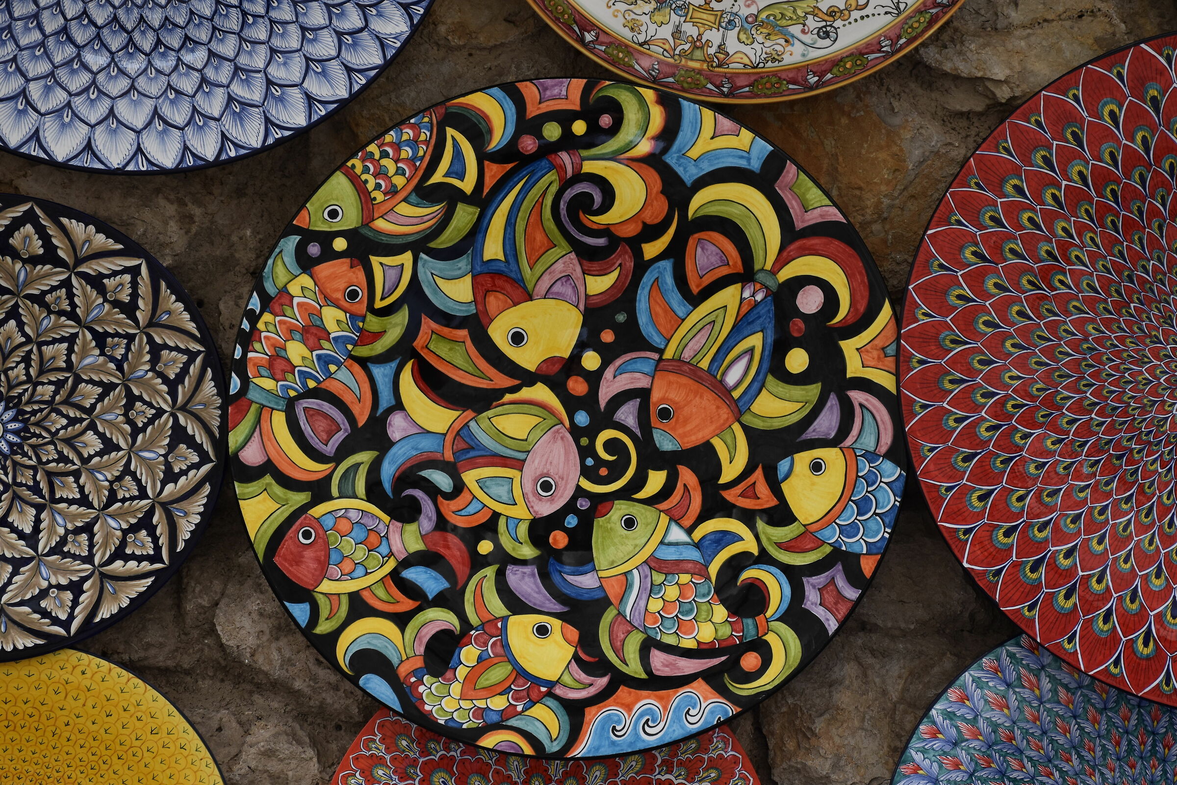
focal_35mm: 112
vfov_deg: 12.2
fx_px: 3678
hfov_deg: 18.2
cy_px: 392
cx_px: 588
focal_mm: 75
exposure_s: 1/250
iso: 320
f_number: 8
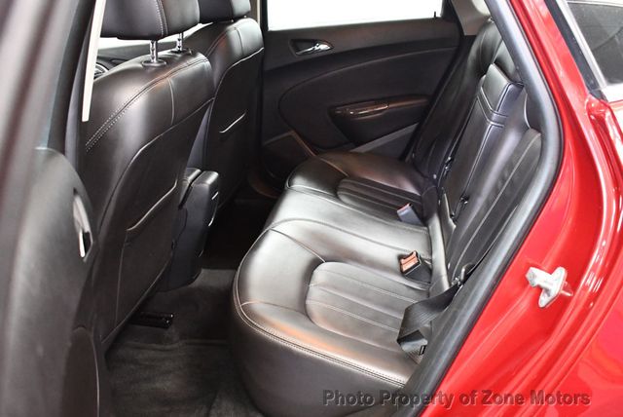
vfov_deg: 36.9
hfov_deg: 53.1
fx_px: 624
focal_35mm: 36
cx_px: 312
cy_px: 208
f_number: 3.5
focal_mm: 18
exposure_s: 1/60
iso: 4500
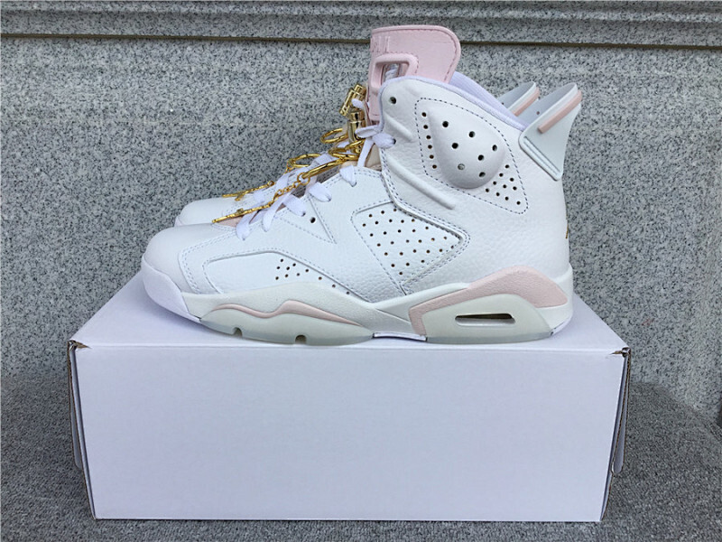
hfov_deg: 58.4
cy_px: 271
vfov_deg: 45.4
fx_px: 647
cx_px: 361
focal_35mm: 31
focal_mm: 3.3
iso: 25
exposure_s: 1/840
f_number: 2.4
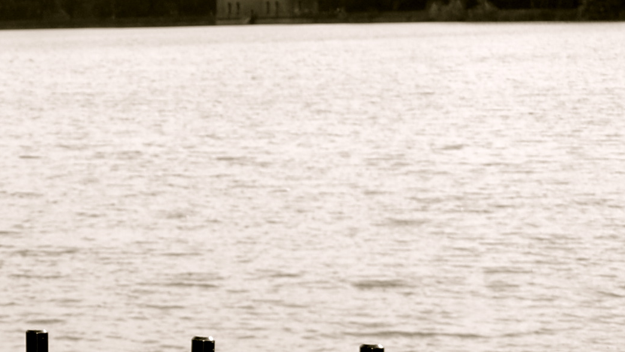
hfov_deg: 13.6
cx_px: -530
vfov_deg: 8.7
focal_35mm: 140
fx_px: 2320
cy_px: 198
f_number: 7.1
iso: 100
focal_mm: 24
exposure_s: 1/200
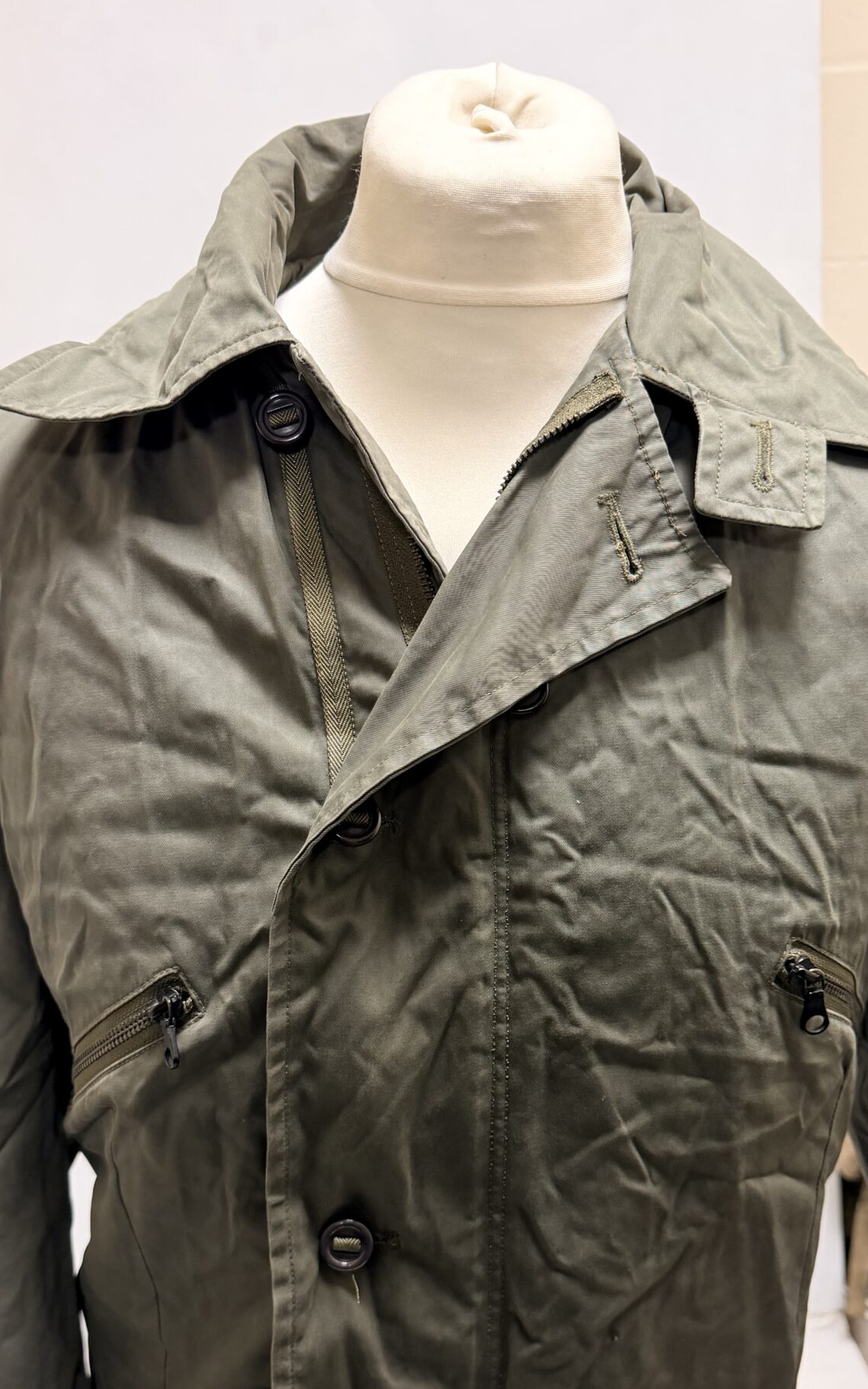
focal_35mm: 36
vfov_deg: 53.7
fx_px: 1362
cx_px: 477
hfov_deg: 35.3
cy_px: 826
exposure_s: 1/50
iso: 200
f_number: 1.78
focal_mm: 6.76
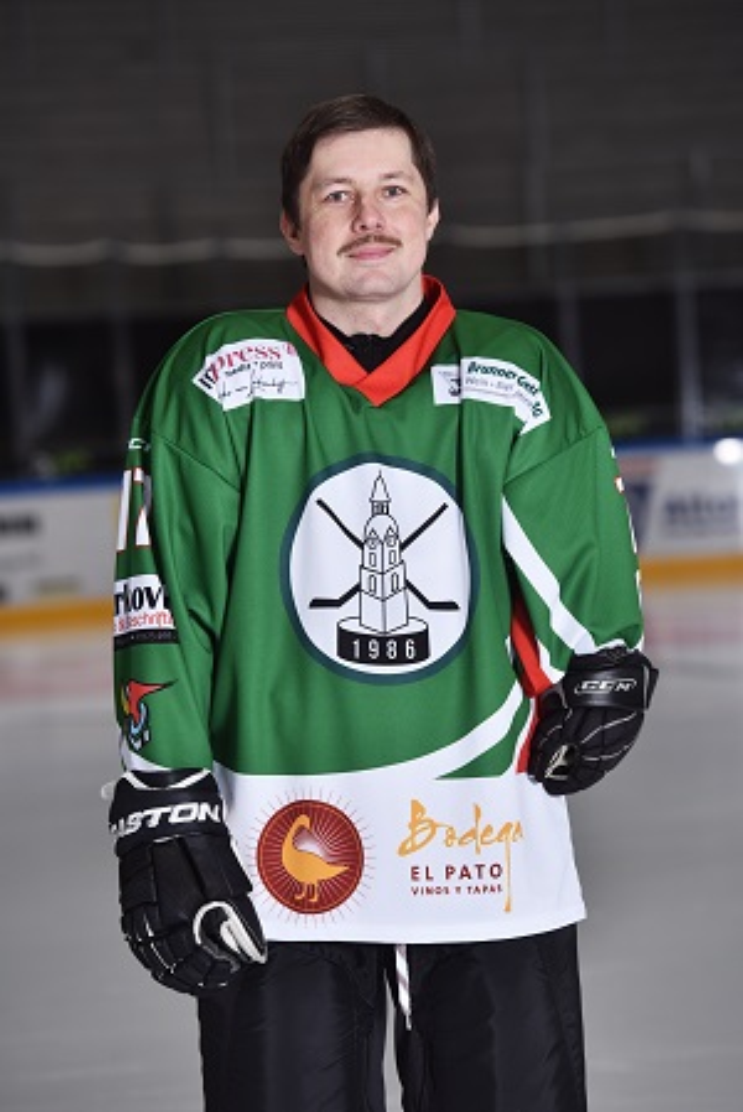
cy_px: 556
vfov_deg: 13.7
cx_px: 372
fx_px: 4636
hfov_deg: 9.2
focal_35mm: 150
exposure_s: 1/100
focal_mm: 150
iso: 320
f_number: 5
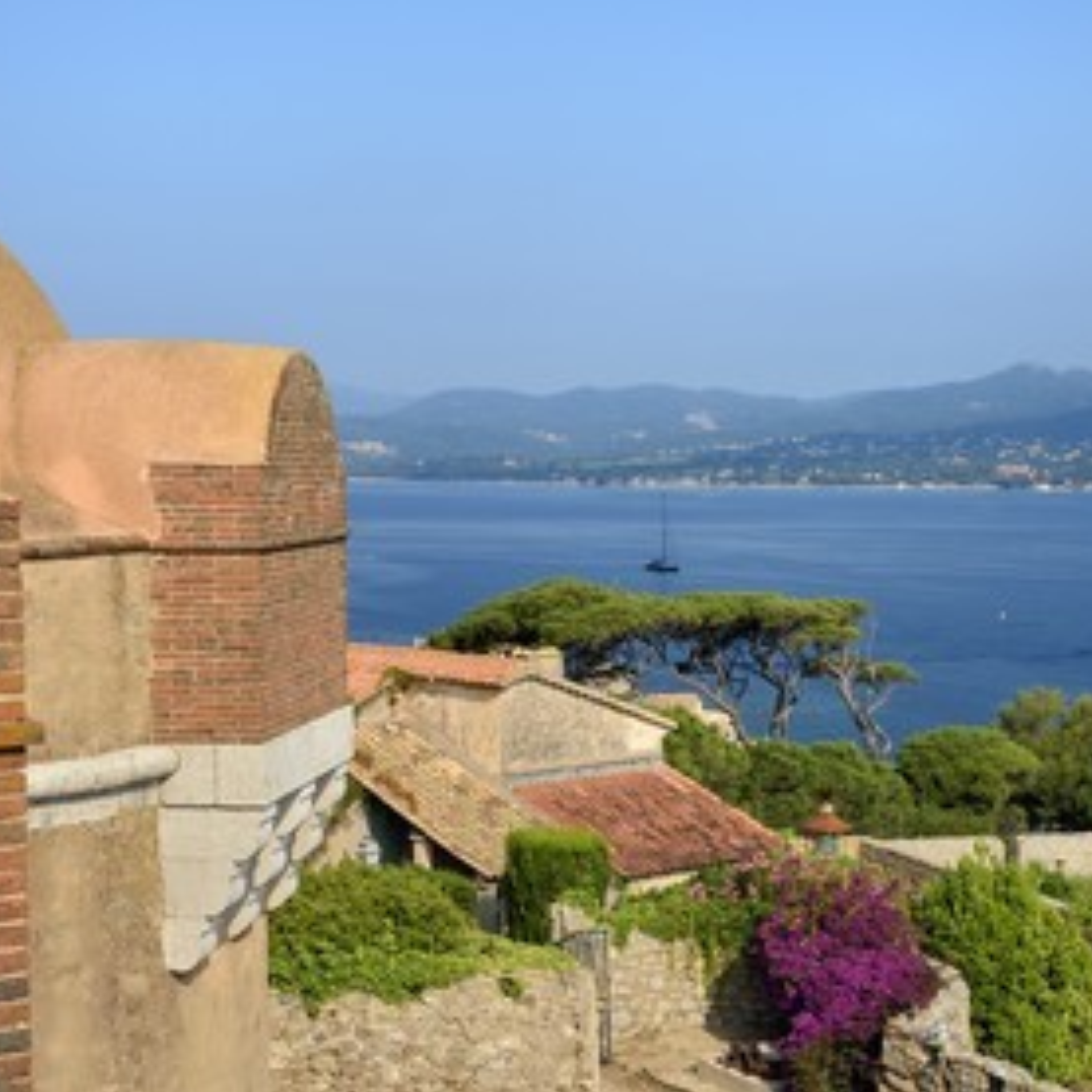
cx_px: 522
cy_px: 544
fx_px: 2070
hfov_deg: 29.5
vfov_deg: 29.6
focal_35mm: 58
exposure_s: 1/320
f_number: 13
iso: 200
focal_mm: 45
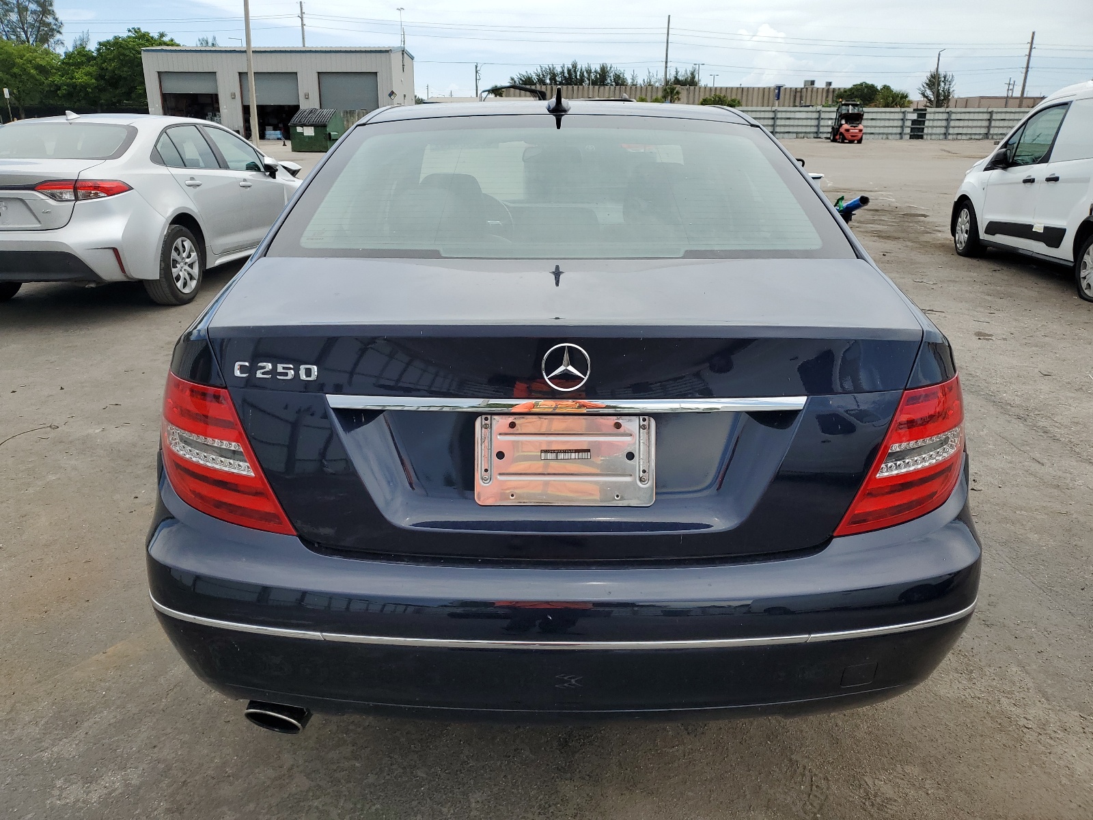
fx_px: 821
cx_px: 546
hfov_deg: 67.3
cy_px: 410
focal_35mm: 26
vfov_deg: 53.1
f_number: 1.5
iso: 50
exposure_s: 1/2500
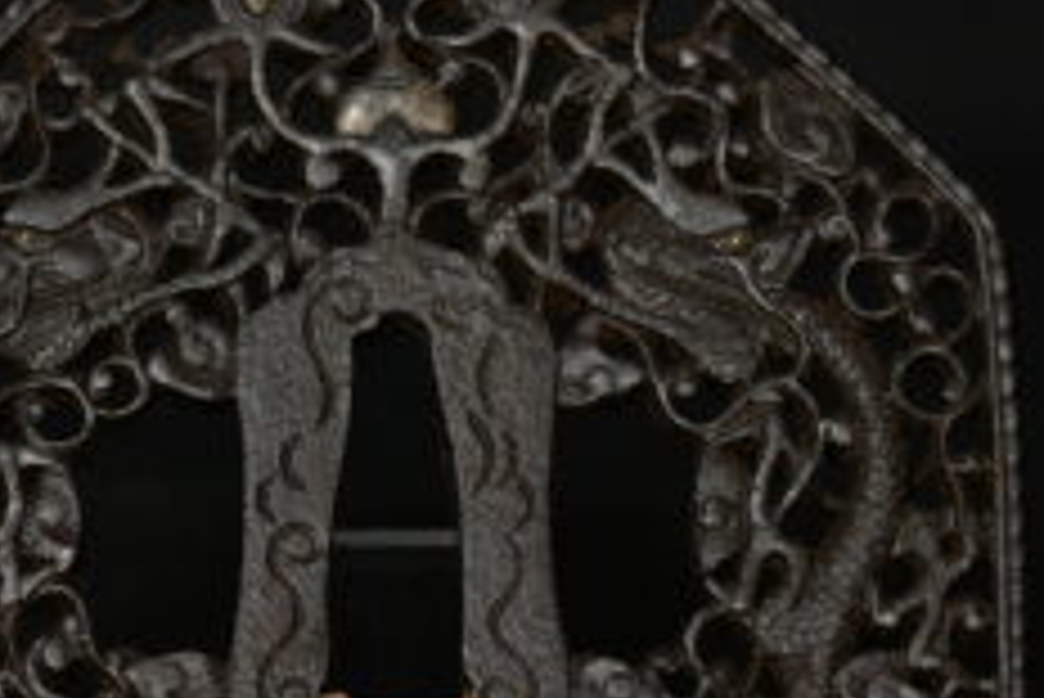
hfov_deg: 9.9
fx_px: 6036
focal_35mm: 208
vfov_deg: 6.6
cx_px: 414
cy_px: 567
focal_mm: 105
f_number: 9
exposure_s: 1/125
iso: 3200
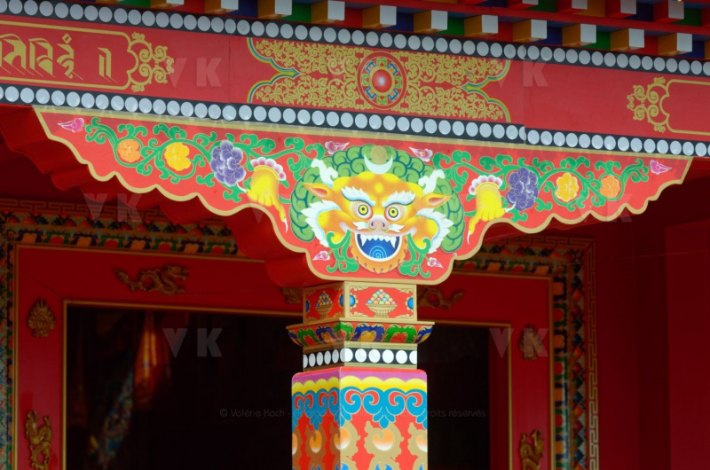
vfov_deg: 7.0
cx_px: 355
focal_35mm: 195
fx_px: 3838
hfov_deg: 10.6
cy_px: 235
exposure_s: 1/500
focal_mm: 130
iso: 125
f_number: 5.6
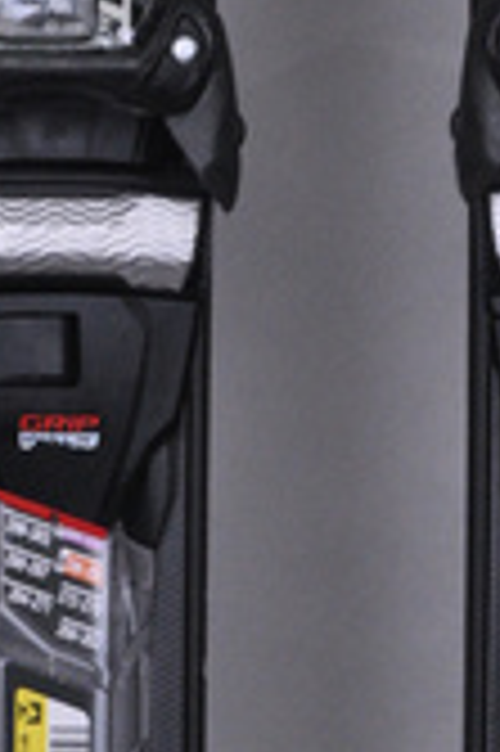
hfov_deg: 4.0
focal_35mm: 344
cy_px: 847
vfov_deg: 6.0
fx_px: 7188
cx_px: 318
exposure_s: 1/125
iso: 3200
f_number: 11
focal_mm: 85
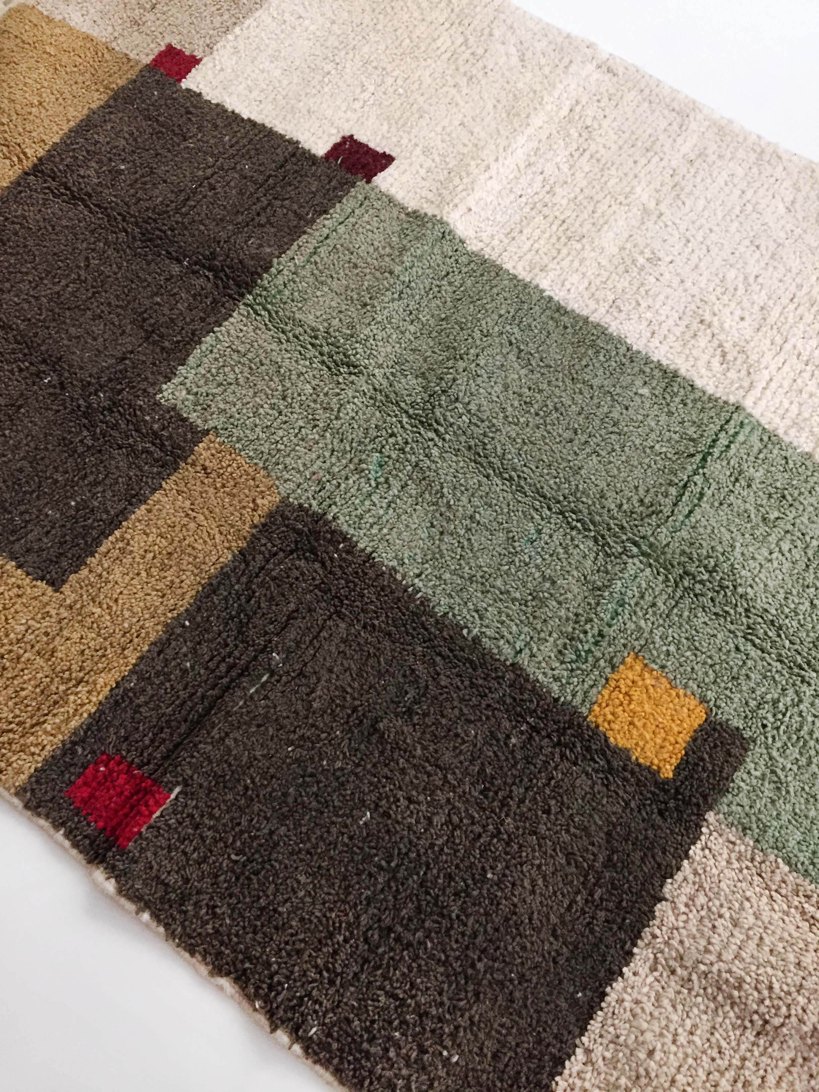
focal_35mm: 29
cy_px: 546
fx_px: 915
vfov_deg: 61.7
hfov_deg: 48.2
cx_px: 410
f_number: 2.2
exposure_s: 1/17
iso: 250
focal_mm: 4.15
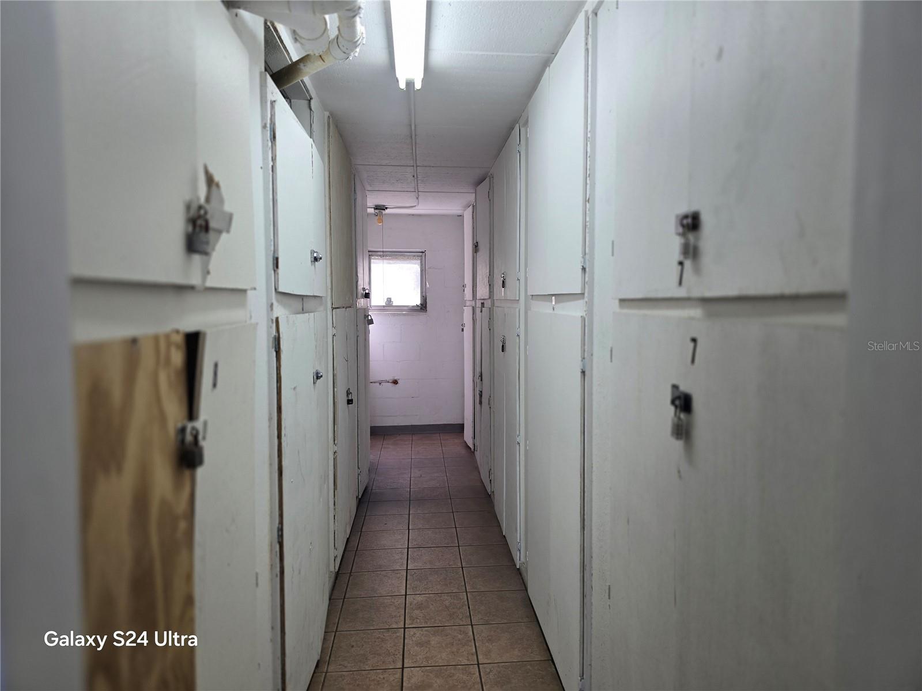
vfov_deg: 58.9
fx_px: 613
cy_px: 346
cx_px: 461
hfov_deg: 73.9
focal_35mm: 23
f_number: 1.7
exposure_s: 1/120
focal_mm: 6.3
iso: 50
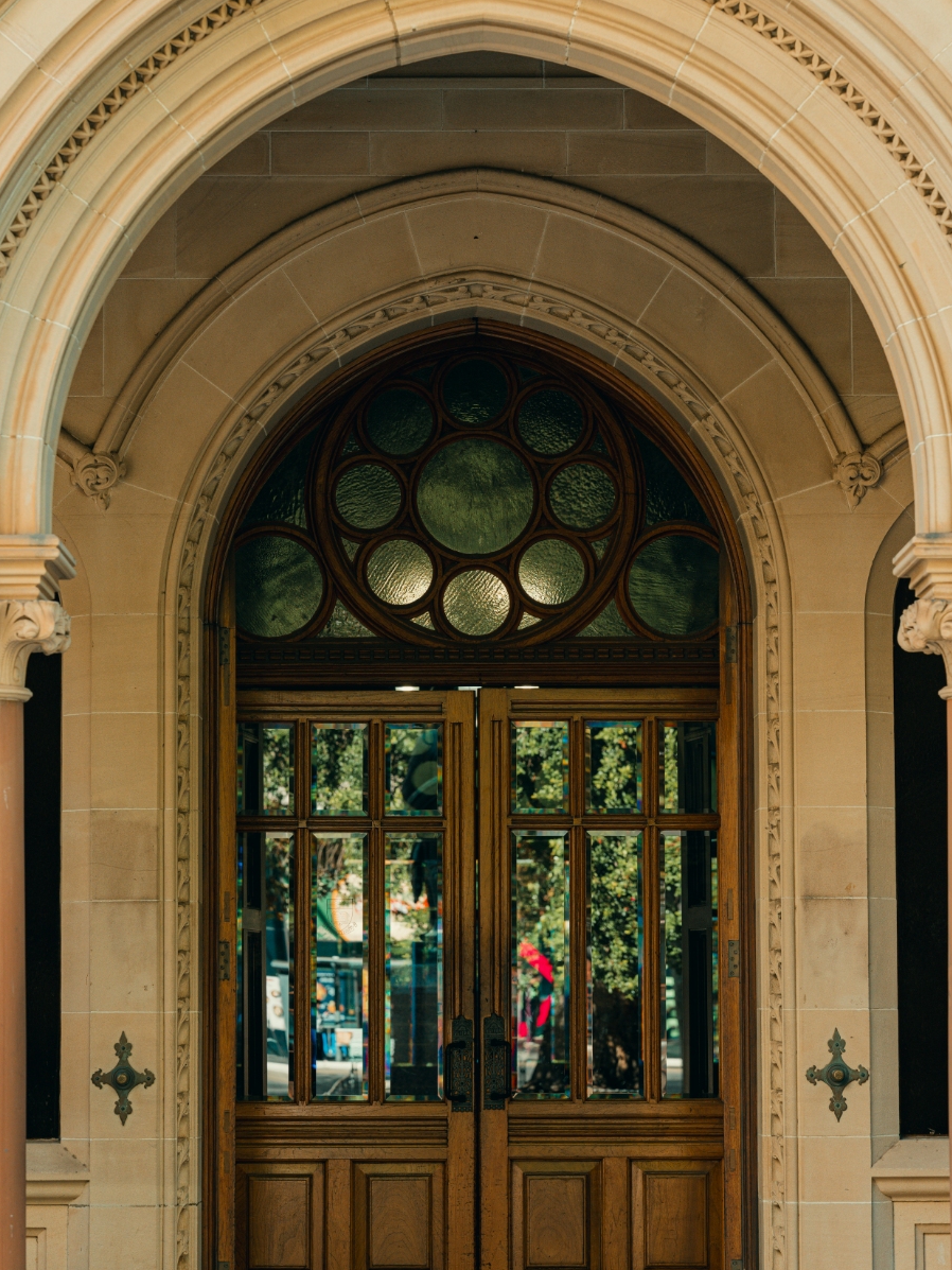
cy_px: 616
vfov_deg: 18.0
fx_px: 3996
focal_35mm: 109
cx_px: 472
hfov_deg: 13.6
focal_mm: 110
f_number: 5.6
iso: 800
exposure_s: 1/140
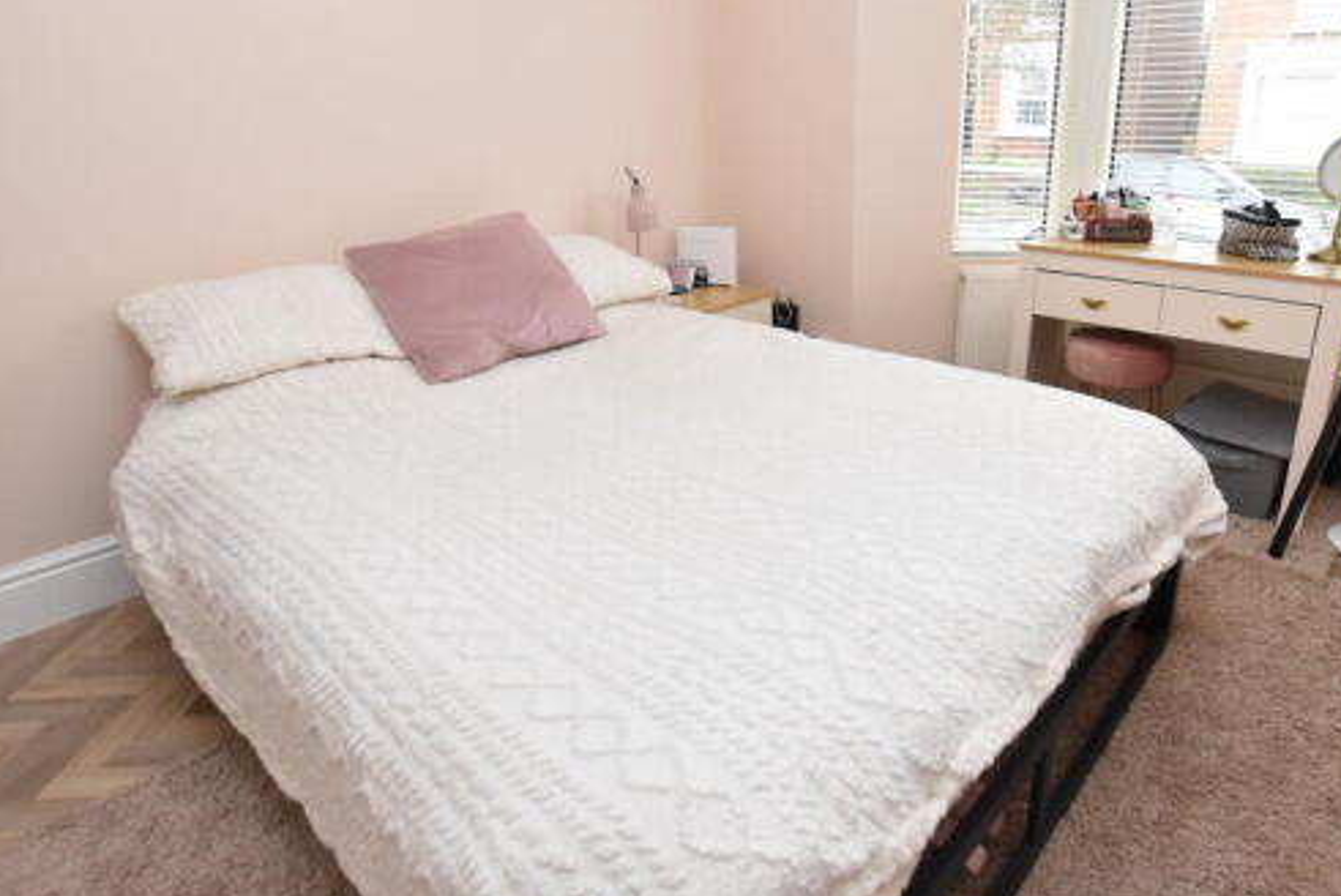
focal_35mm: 20
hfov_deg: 83.2
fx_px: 745
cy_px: 348
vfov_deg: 61.3
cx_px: 782
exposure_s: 1/100
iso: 800
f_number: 5
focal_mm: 10
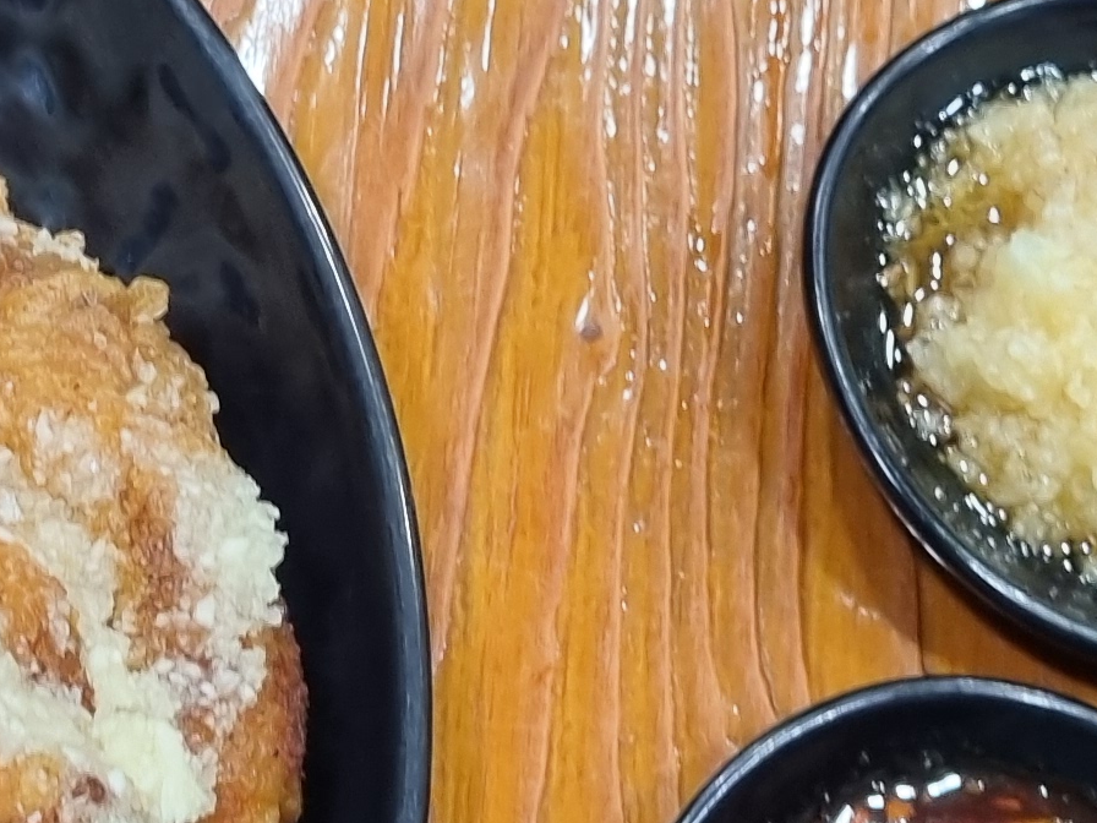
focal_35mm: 117
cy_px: 546
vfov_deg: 12.6
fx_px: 3708
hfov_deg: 16.7
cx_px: 212
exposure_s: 1/40
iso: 320
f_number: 1.8
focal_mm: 5.4
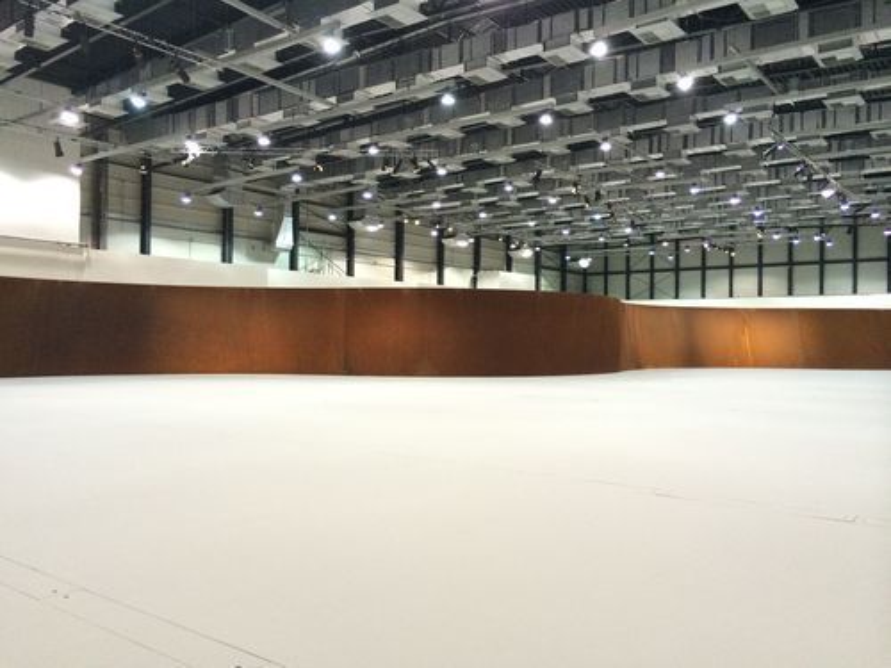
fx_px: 772
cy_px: 334
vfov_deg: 46.8
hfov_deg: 60.0
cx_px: 446
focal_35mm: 30
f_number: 2.2
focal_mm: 4.12
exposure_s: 1/33
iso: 250
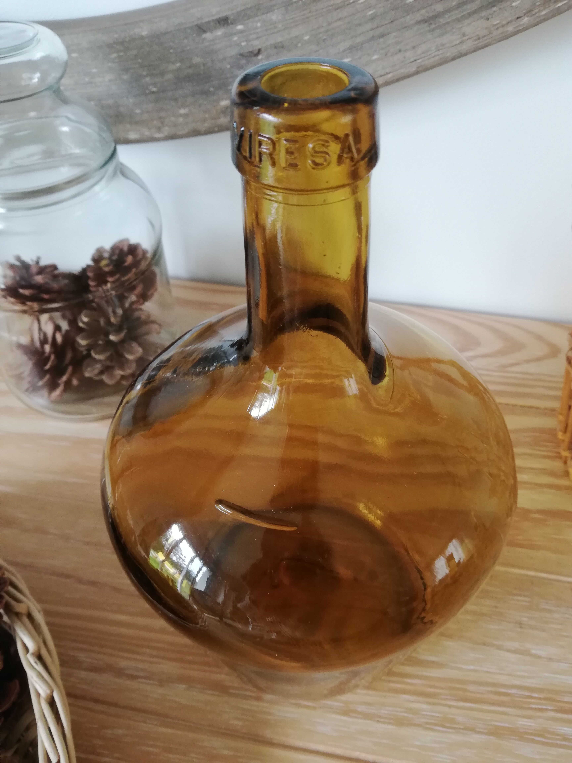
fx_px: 573
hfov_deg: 53.1
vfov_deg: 67.3
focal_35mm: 26
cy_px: 382
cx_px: 286
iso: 250
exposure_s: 1/30
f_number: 2.2
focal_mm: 3.81
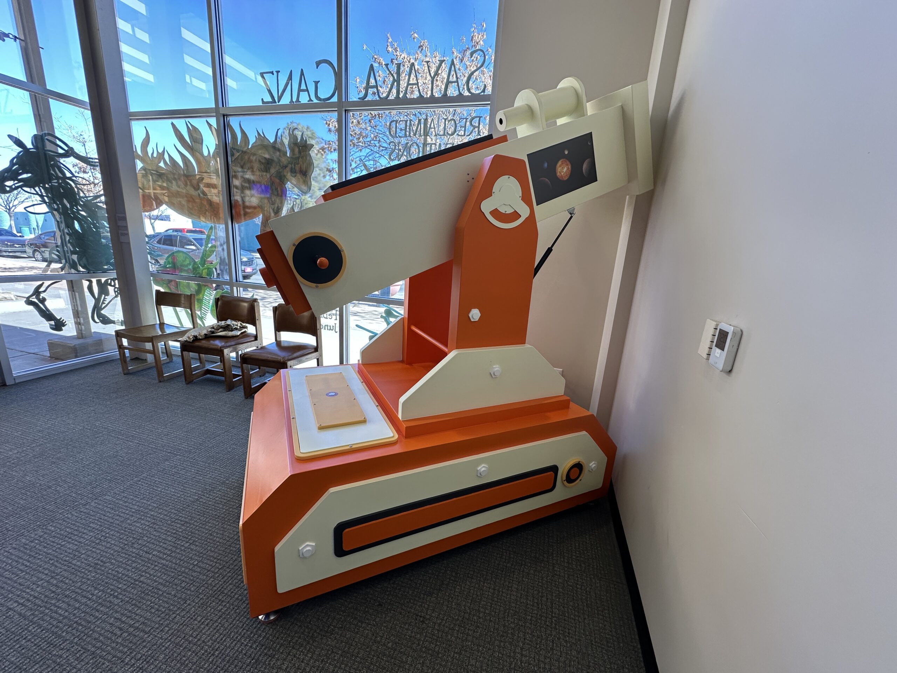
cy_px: 336
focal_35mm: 14
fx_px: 363
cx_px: 448
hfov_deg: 102.1
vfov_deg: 85.7
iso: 80
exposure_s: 1/120
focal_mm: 2.22
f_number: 2.2
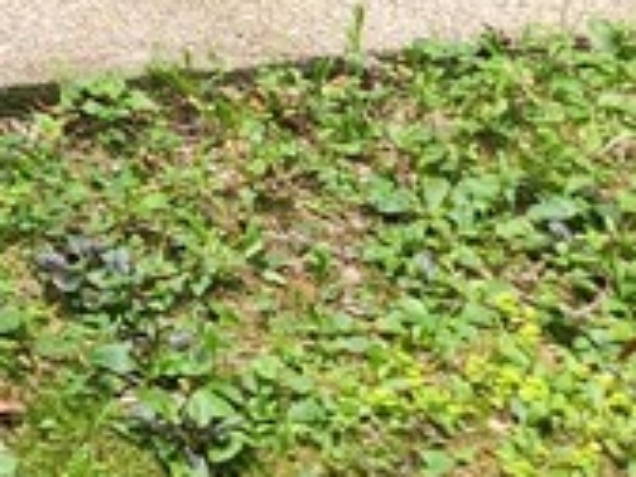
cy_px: -886
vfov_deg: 8.9
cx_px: -564
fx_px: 2572
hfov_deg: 12.6
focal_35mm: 140
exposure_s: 1/180
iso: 80
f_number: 1.8
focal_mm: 5.4
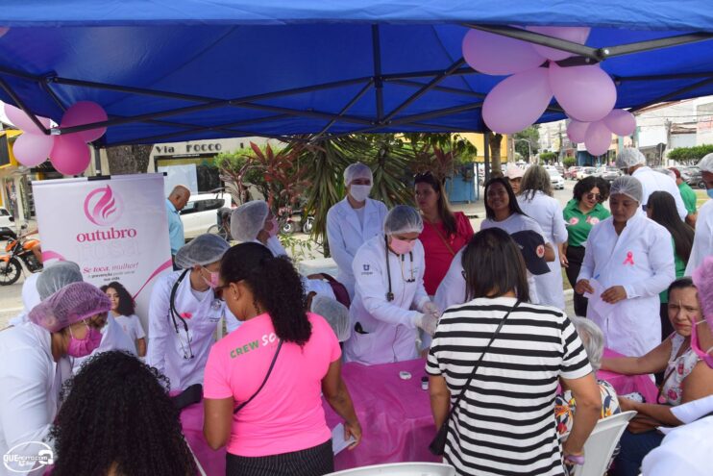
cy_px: 238
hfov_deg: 67.4
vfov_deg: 47.9
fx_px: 535
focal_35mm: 27
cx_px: 356
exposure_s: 1/250
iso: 250
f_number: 8
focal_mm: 18
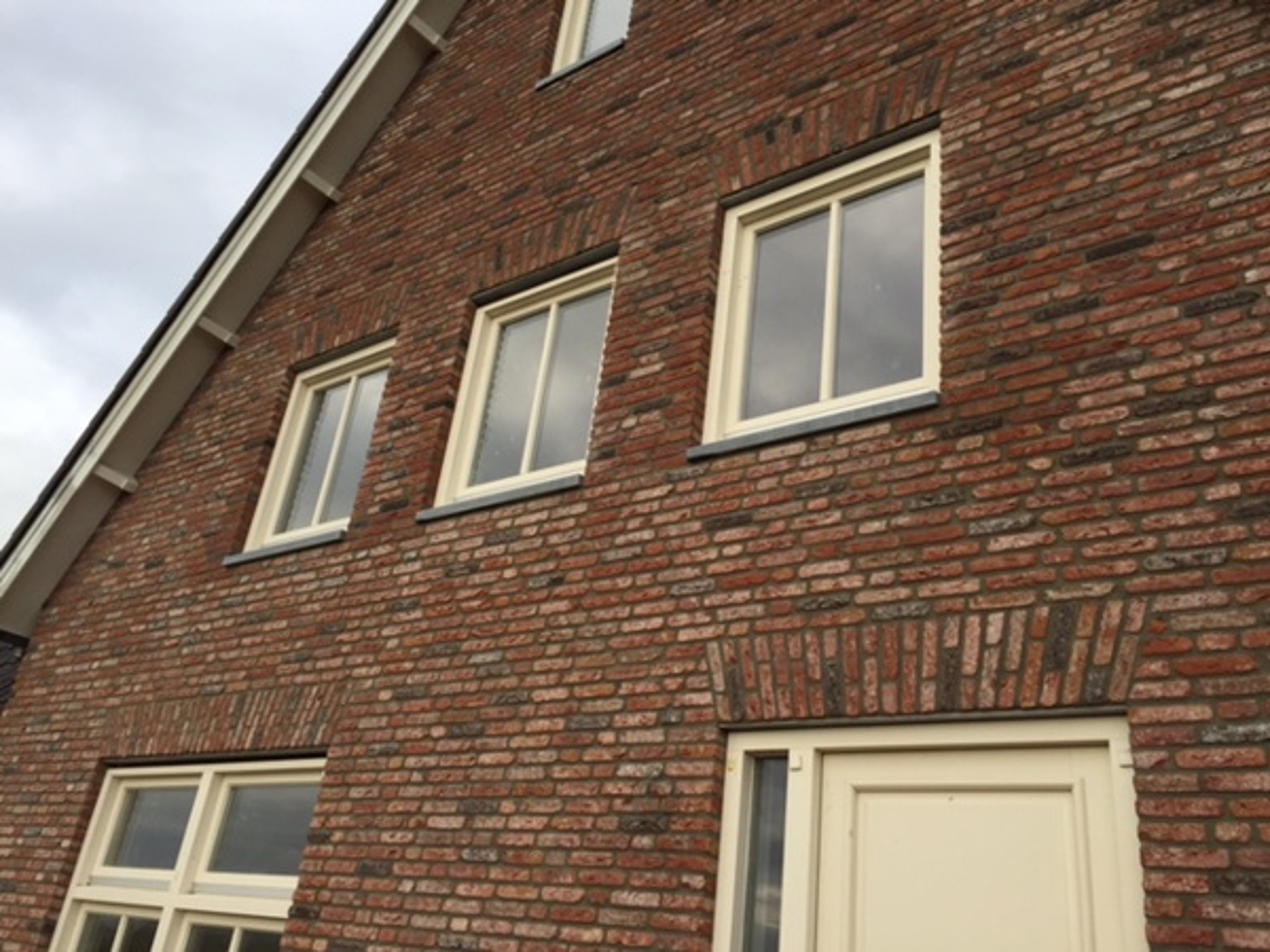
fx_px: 1064
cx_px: 635
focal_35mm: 29
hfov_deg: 61.7
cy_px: 476
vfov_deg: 48.2
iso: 32
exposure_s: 1/638
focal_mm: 4.15
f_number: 2.2
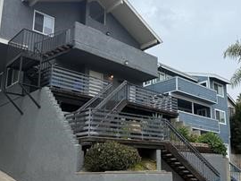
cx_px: 143
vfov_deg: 35.8
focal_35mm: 40
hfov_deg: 46.6
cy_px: 107
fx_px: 278
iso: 80
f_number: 1.78
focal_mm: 6.76
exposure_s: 1/1855
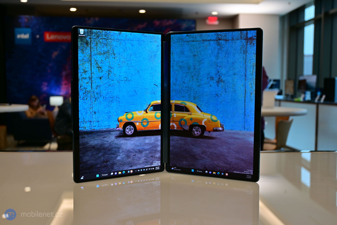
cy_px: 112
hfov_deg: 48.7
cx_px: 168
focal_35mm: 40
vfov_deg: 33.6
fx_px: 372
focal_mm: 26.5
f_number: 4.5
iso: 160
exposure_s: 1/40
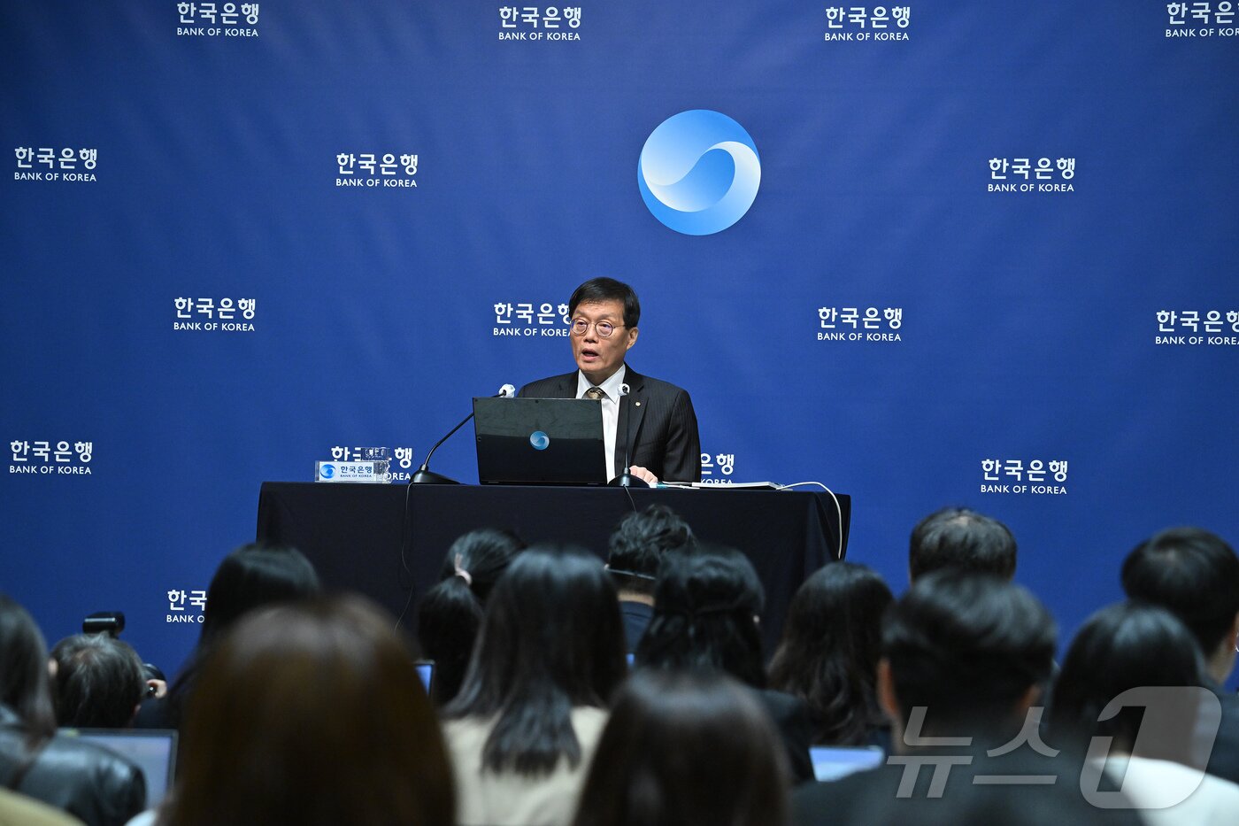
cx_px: 620
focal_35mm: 175
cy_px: 413
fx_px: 6022
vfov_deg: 7.8
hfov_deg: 11.7
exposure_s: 1/250
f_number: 8
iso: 3200
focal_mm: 175
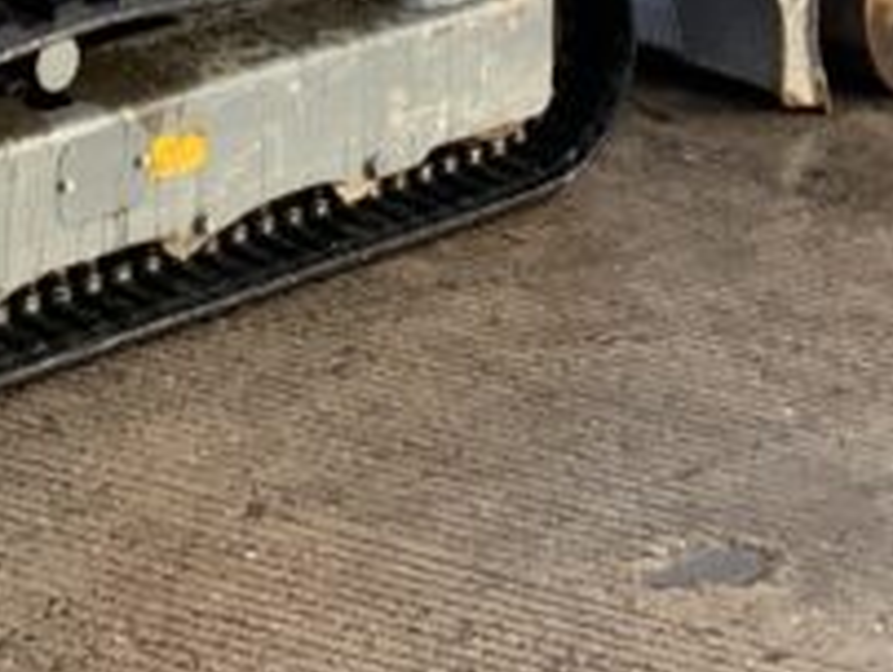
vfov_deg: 9.3
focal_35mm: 147
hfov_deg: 13.4
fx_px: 3797
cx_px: 261
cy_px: -783
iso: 16
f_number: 1.8
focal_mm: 3
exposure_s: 1/574
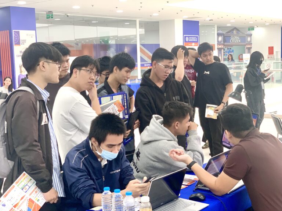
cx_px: 141
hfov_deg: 36.8
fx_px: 424
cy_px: 106
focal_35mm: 52
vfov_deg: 28.0
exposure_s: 1/87
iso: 125
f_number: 2.4
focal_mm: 6
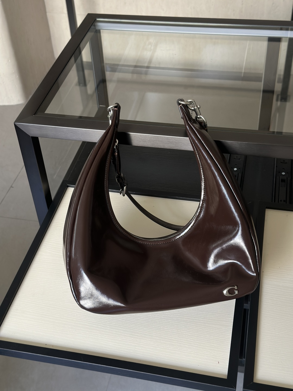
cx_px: 146
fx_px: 542
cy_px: 196
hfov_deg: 30.3
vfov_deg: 39.7
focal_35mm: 48
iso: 125
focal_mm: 6.86
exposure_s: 1/124
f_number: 1.78
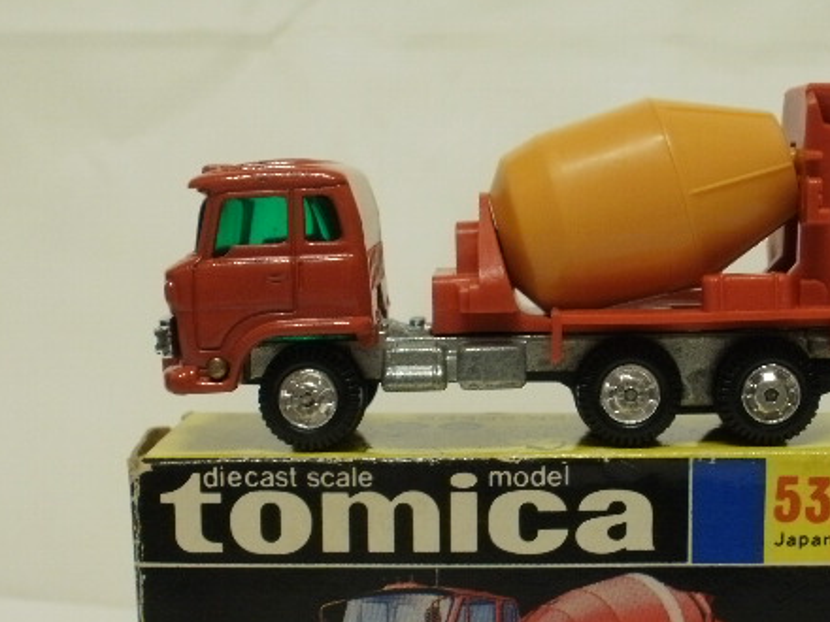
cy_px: 445
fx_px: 1535
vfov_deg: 22.8
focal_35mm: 64
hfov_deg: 30.1
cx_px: 523
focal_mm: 7.7
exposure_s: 1/13
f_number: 4
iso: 125
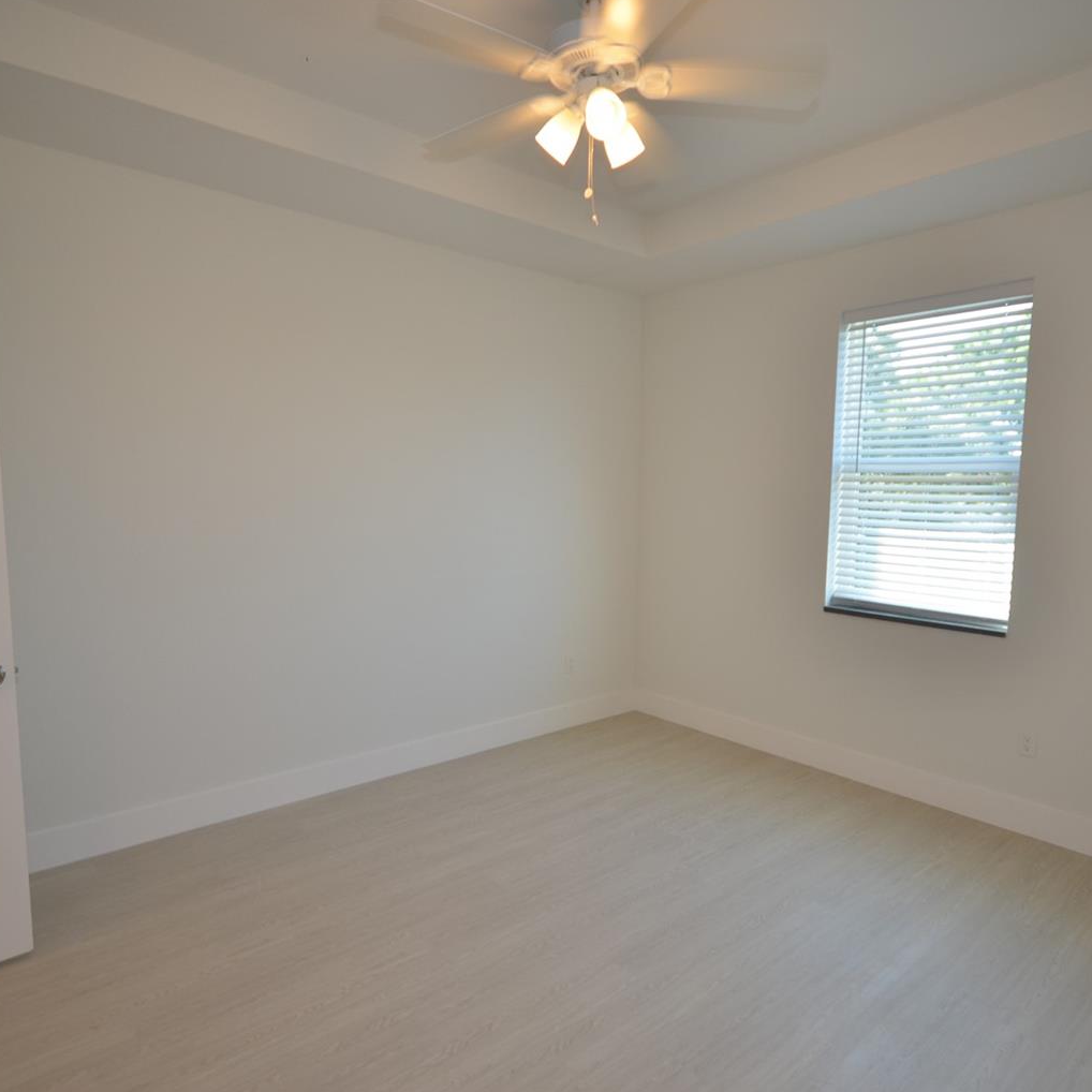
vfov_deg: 74.8
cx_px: 587
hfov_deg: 74.7
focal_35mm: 20
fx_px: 714
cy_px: 554
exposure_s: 1/60
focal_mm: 10
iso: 220
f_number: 4
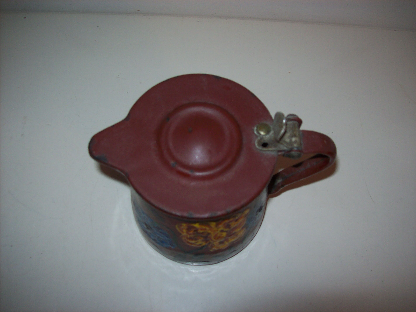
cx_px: 208
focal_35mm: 36
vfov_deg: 39.6
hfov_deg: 51.4
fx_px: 432
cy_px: 156
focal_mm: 6
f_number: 2.7
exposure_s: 1/64
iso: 80
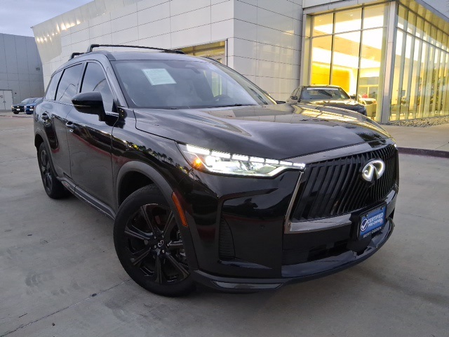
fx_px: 337
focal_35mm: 26
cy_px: 168
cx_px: 224
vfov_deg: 53.1
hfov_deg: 67.3
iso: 433
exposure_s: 1/40
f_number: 1.8
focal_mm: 3.98
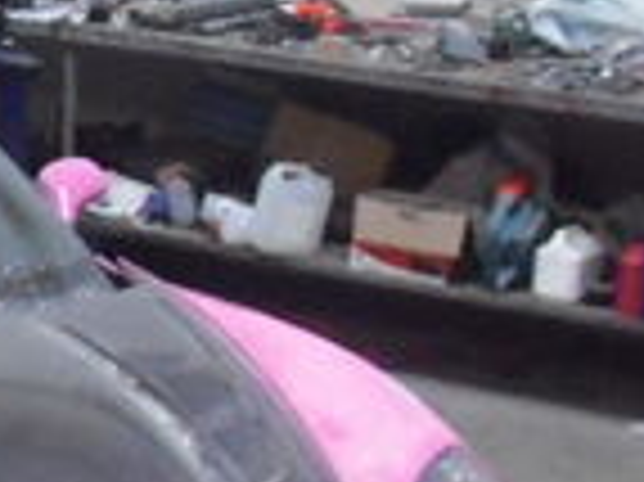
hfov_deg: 10.7
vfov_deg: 8.9
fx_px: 3086
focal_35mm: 166
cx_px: -712
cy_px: 482
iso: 800
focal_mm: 6.2
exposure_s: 1/30
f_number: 2.7
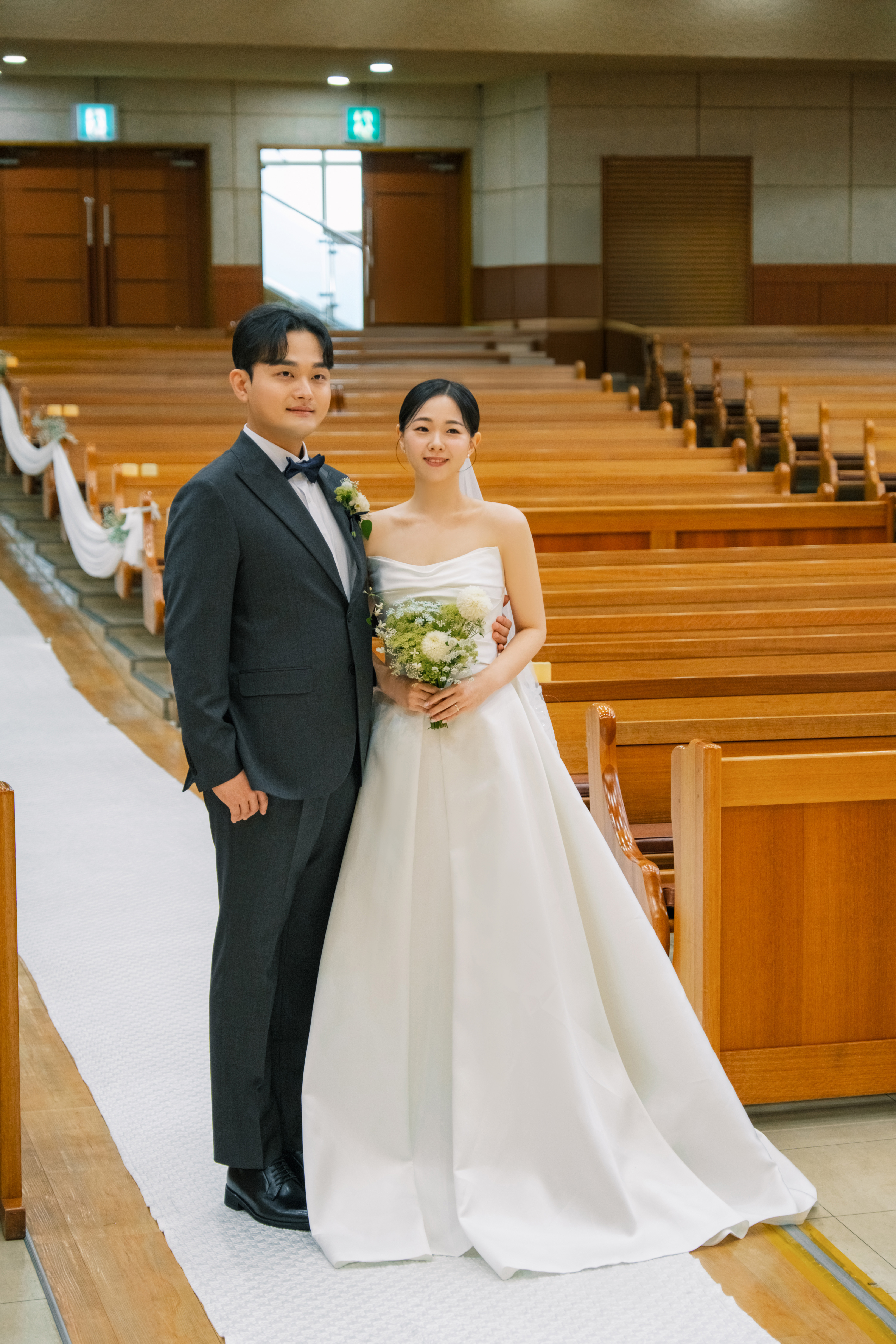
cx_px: 448
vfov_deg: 26.3
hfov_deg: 17.7
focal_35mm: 77
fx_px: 2874
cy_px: 672
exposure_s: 1/250
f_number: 2.8
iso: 1600
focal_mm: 51.6
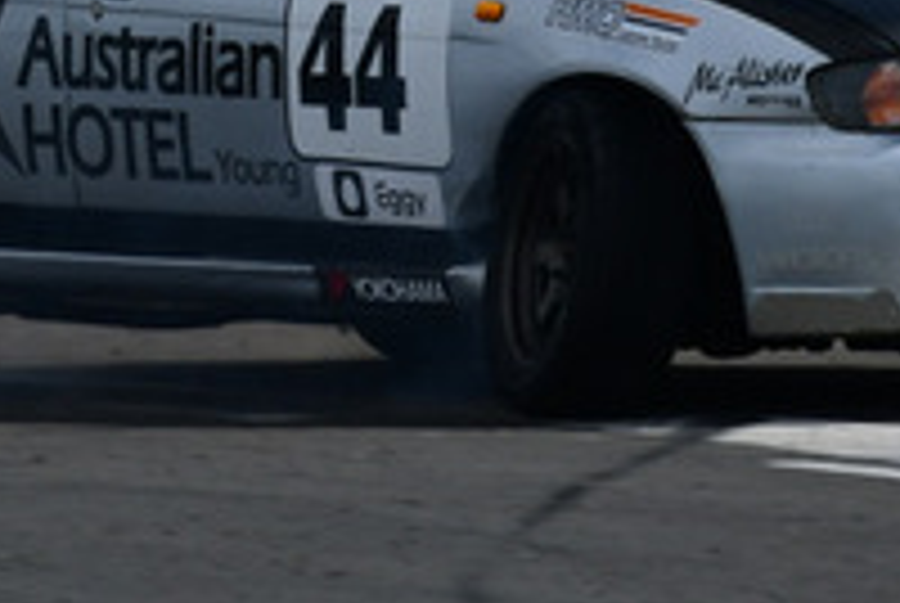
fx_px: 74934
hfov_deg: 0.7
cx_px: 144
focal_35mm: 2993
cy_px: -382
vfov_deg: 0.5
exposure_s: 1/640
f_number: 10
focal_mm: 500
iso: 200
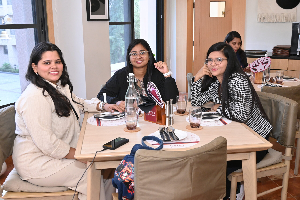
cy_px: 100
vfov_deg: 33.6
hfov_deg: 48.7
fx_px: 331
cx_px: 150
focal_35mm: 40
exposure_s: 1/125
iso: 2000
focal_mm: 26.5
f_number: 5
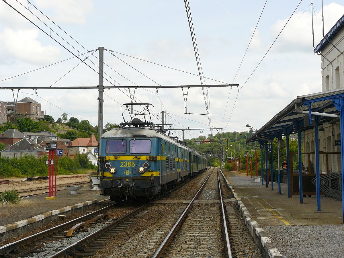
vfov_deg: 22.6
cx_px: 172
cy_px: 129
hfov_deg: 29.8
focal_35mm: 65
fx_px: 646
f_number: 5.6
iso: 100
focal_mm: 10.9
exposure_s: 1/500
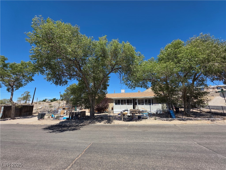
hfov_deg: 106.2
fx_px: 85
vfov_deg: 89.9
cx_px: 113
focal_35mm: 13
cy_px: 85
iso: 40
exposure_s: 1/1794
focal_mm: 2.2
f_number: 1.9
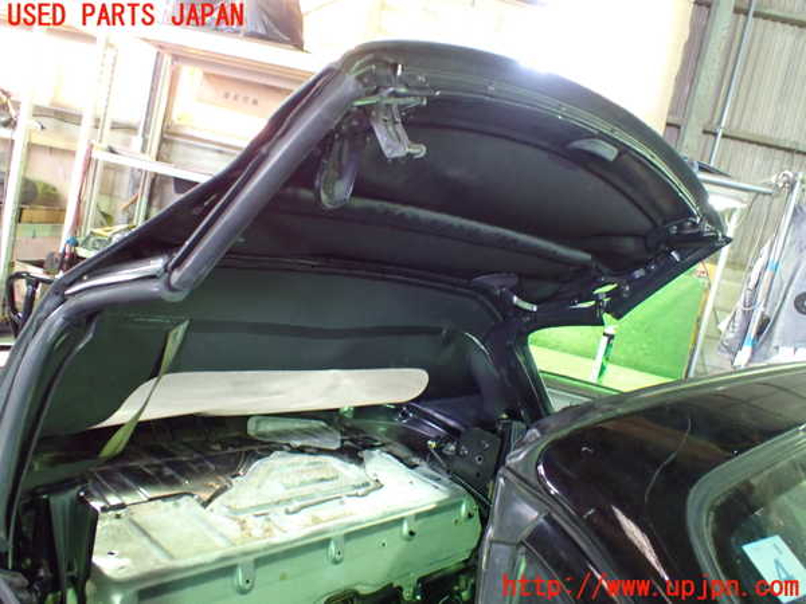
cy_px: 302
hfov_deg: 60.0
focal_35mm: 30
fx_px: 699
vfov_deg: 46.8
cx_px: 403
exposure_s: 1/30
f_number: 2.3
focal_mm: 5.4
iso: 800
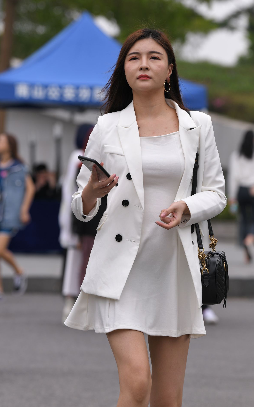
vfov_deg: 8.9
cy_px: 234
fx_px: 2603
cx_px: 162
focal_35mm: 235
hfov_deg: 5.6
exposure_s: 1/800
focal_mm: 160
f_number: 5
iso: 140
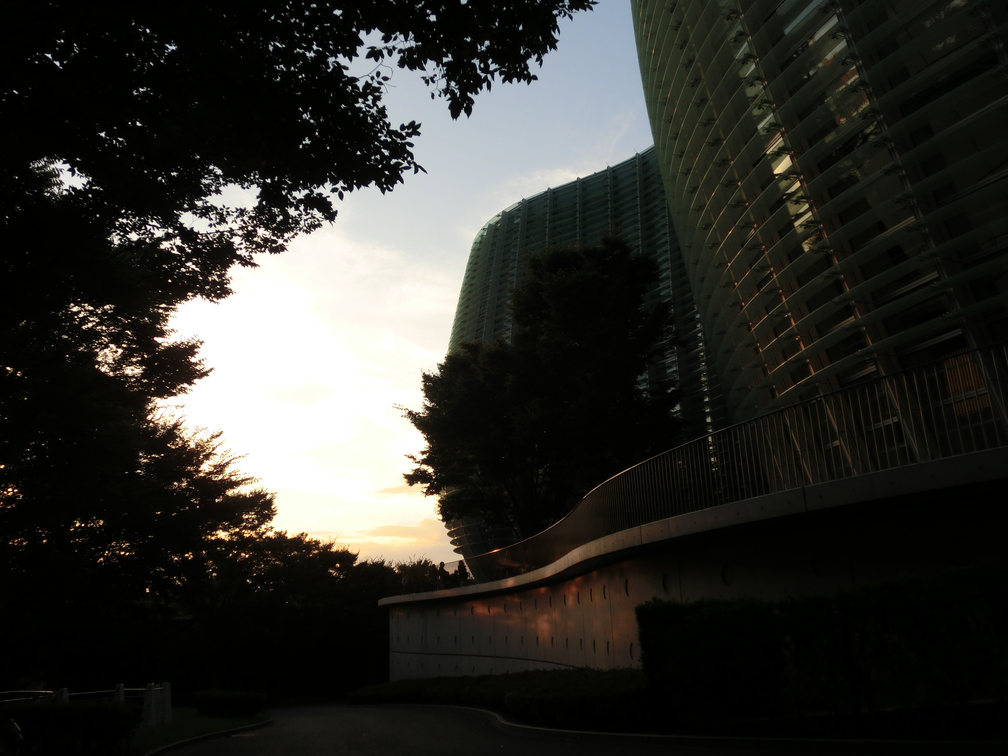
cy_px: 378
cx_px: 504
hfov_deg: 63.4
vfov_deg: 49.7
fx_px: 815
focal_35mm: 28
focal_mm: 5
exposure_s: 1/320
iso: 100
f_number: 3
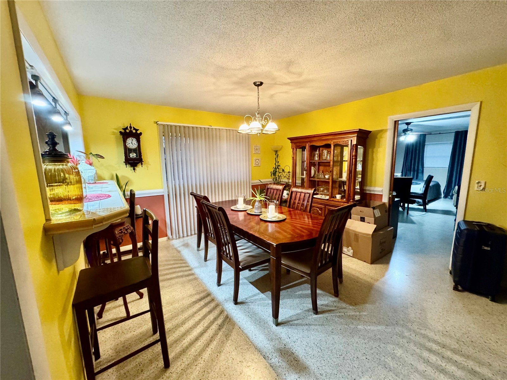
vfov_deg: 85.7
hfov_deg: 102.1
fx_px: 205
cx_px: 254
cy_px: 190
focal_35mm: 14
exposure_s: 1/60
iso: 1000
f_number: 2.2
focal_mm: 2.22
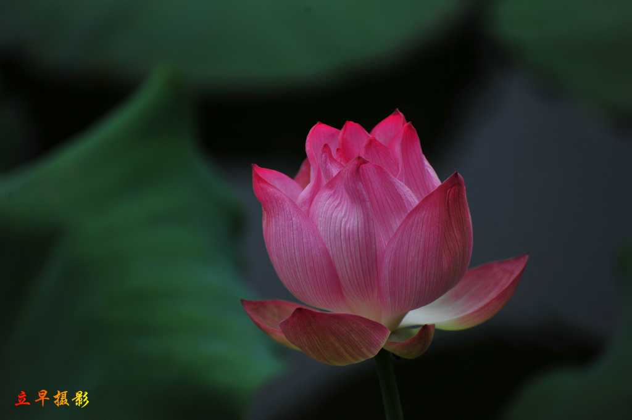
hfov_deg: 7.4
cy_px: 210
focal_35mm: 280
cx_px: 316
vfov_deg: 4.9
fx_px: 4911
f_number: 5.6
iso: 200
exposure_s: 1/125
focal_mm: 280
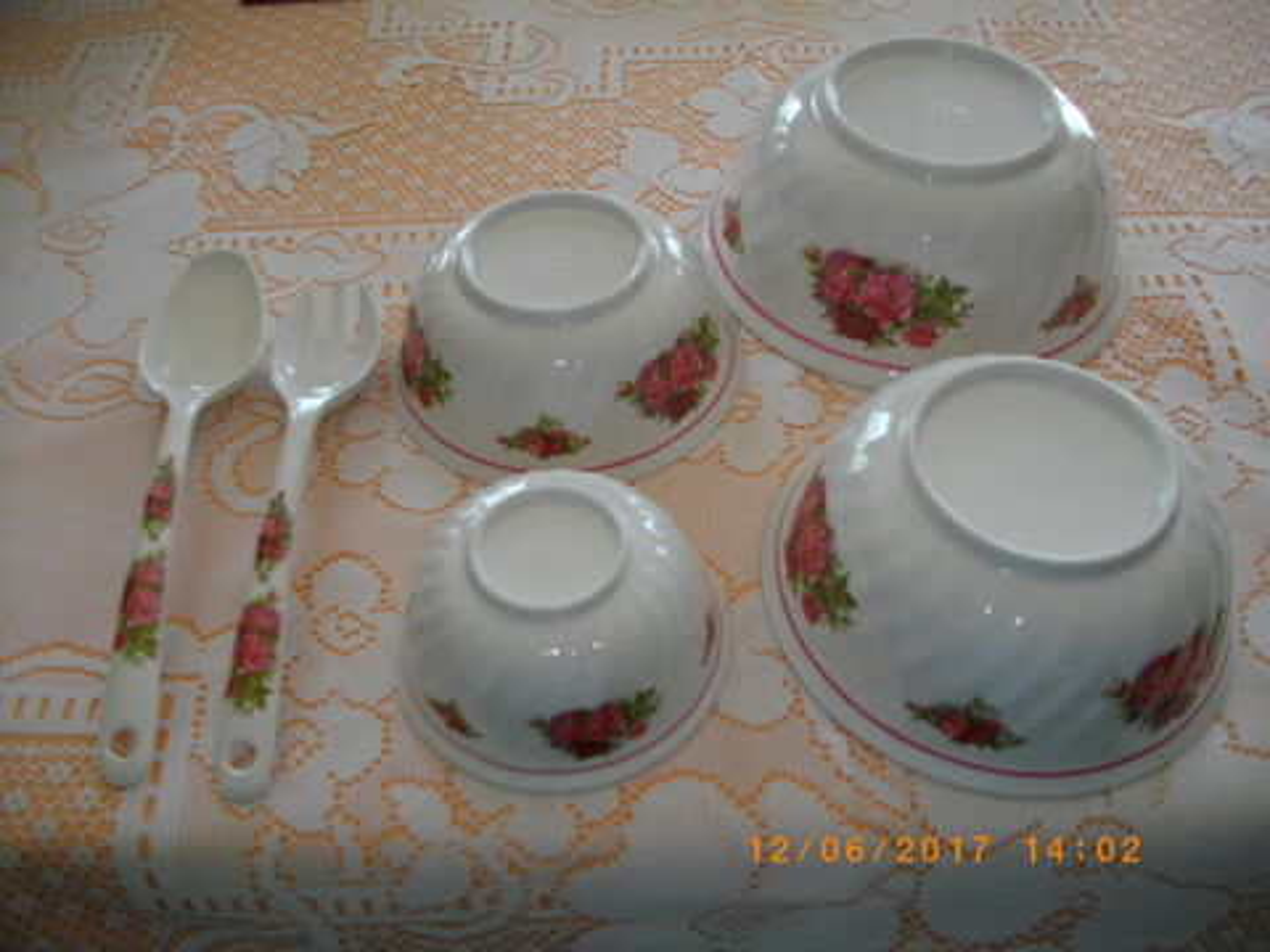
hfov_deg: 56.8
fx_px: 1174
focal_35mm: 32
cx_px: 635
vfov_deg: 44.2
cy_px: 476
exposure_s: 1/80
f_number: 2.9
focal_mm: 5.7
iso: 200
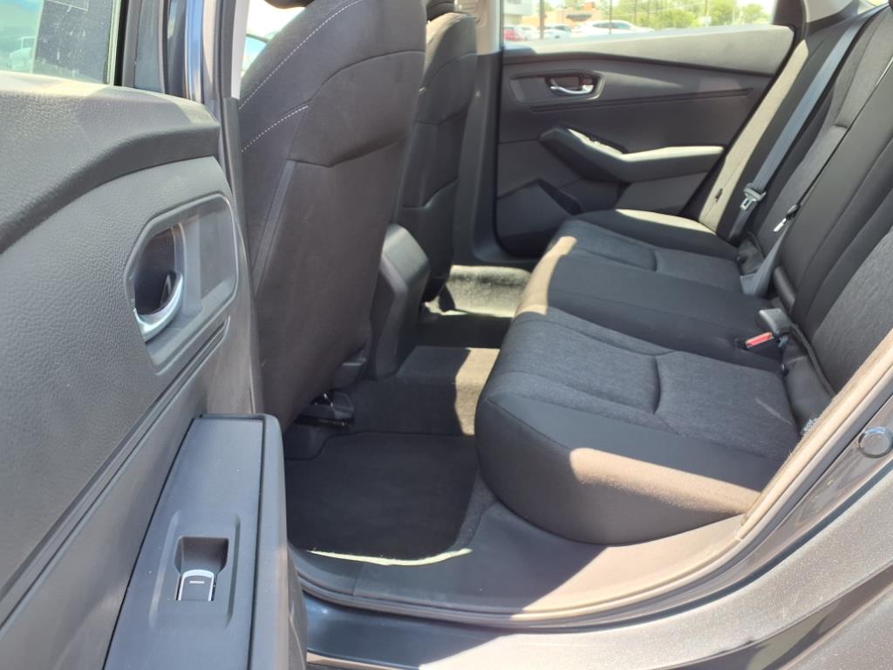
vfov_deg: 51.4
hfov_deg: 65.3
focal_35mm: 27
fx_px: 697
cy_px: 335
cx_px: 446
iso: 64
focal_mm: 3.58
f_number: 1.9
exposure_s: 1/120
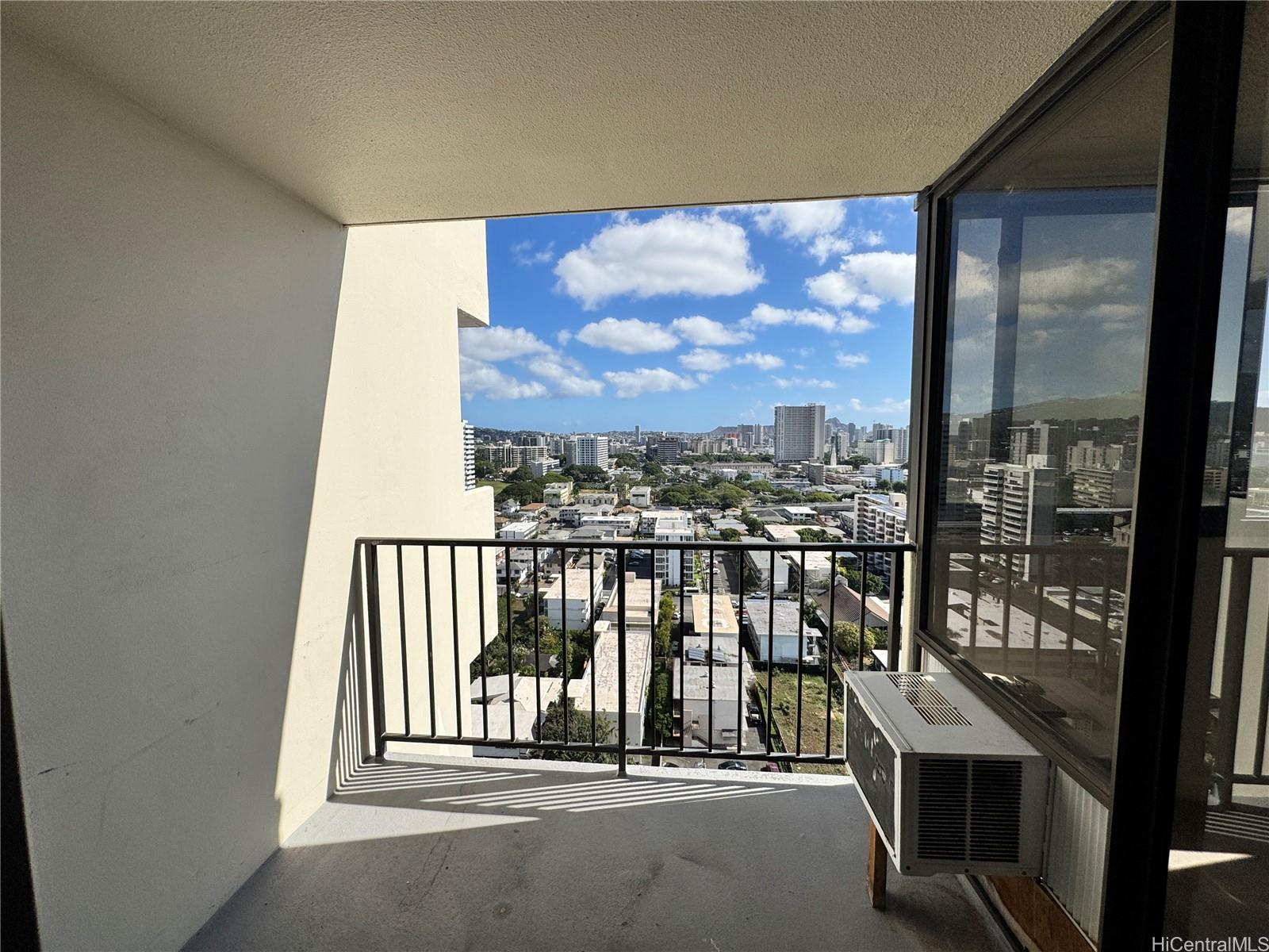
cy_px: 476
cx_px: 634
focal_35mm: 14
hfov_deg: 102.1
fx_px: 513
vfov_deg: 85.7
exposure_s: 1/4132
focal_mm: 2.22
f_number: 2.2
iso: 40
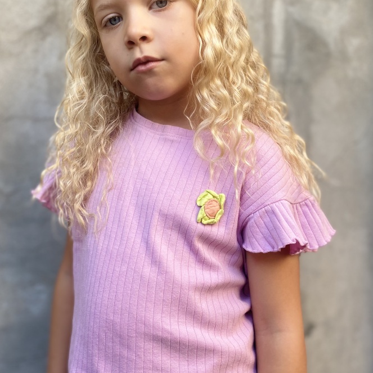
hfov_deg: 44.8
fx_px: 451
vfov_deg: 44.9
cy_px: 173
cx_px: 161
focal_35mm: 37
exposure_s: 1/121
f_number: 1.8
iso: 40
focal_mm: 4.25
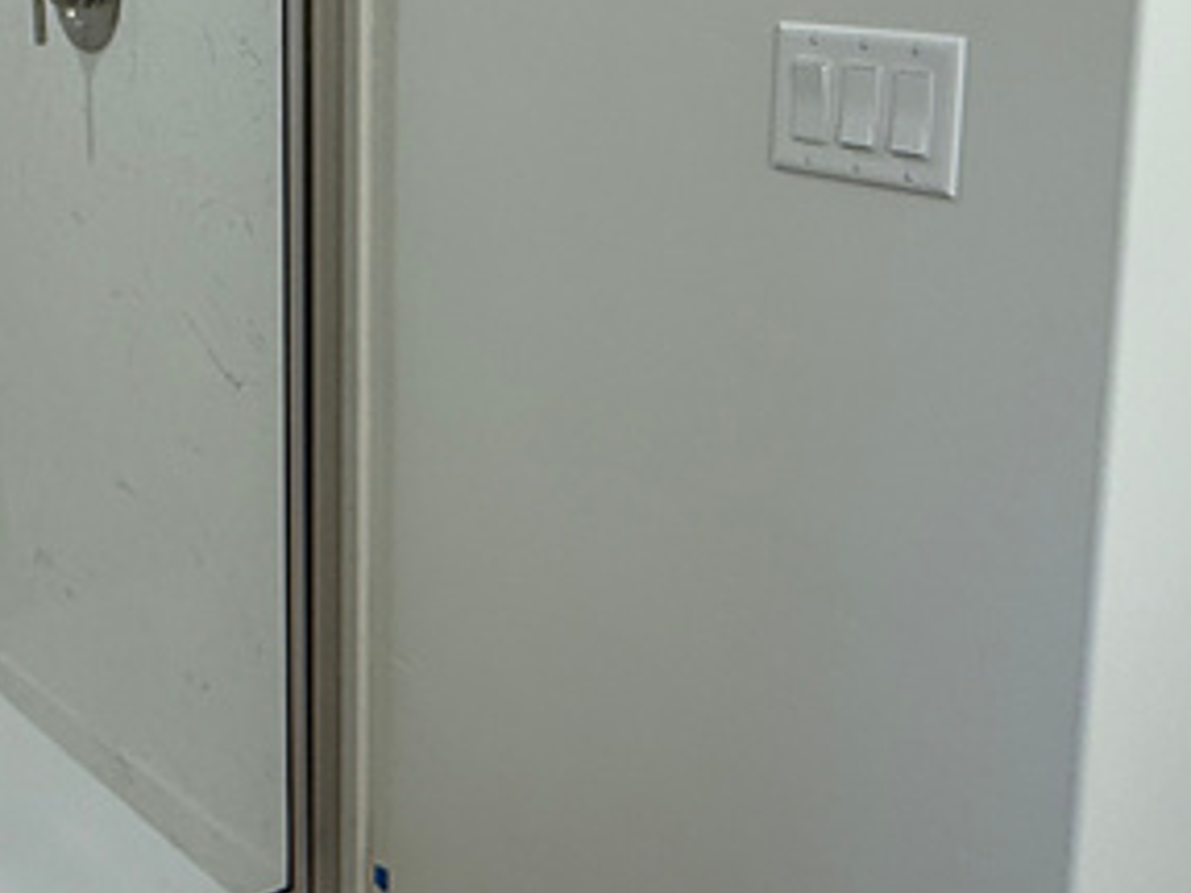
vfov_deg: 28.3
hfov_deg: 37.5
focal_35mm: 50
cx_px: 332
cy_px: 145
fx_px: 1720
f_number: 2.2
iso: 100
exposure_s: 1/120
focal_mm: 2.22
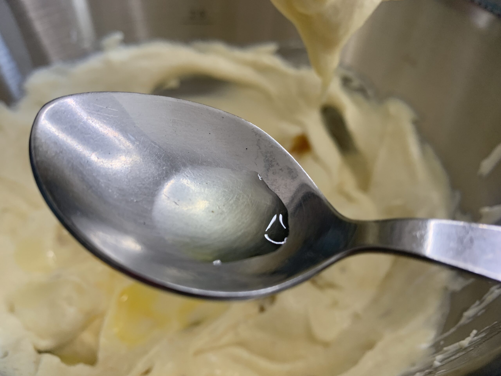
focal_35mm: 26
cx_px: 250
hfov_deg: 67.3
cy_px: 188
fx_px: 376
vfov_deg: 53.1
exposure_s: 1/81
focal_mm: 4.25
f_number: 1.8
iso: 100
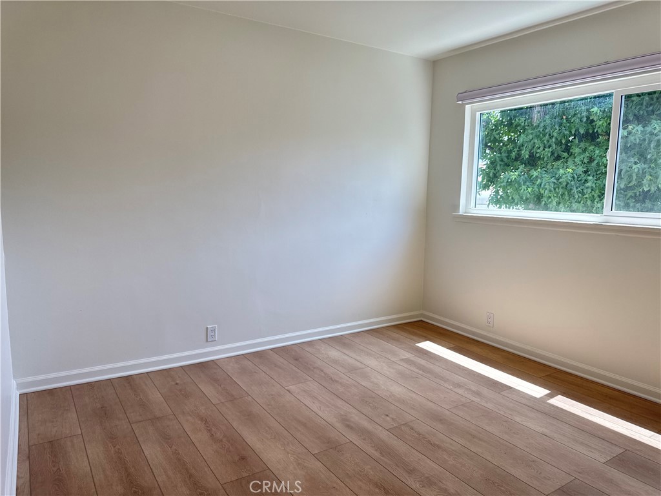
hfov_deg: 71.6
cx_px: 330
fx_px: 458
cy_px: 248
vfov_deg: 56.8
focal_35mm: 24
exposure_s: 1/227
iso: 80
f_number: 1.78
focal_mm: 6.76
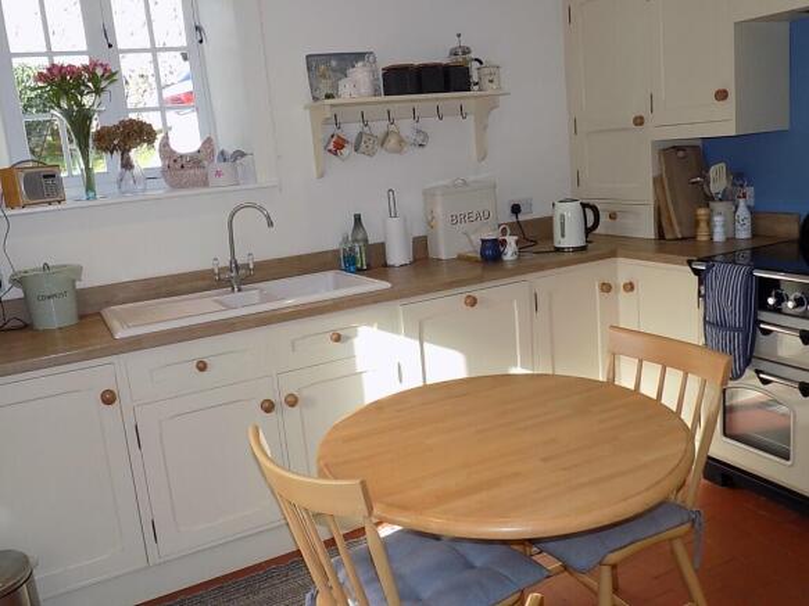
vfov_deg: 46.8
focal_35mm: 30
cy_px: 303
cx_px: 404
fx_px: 701
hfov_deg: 60.0
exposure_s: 1/80
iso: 80
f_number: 3.3
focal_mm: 5.3
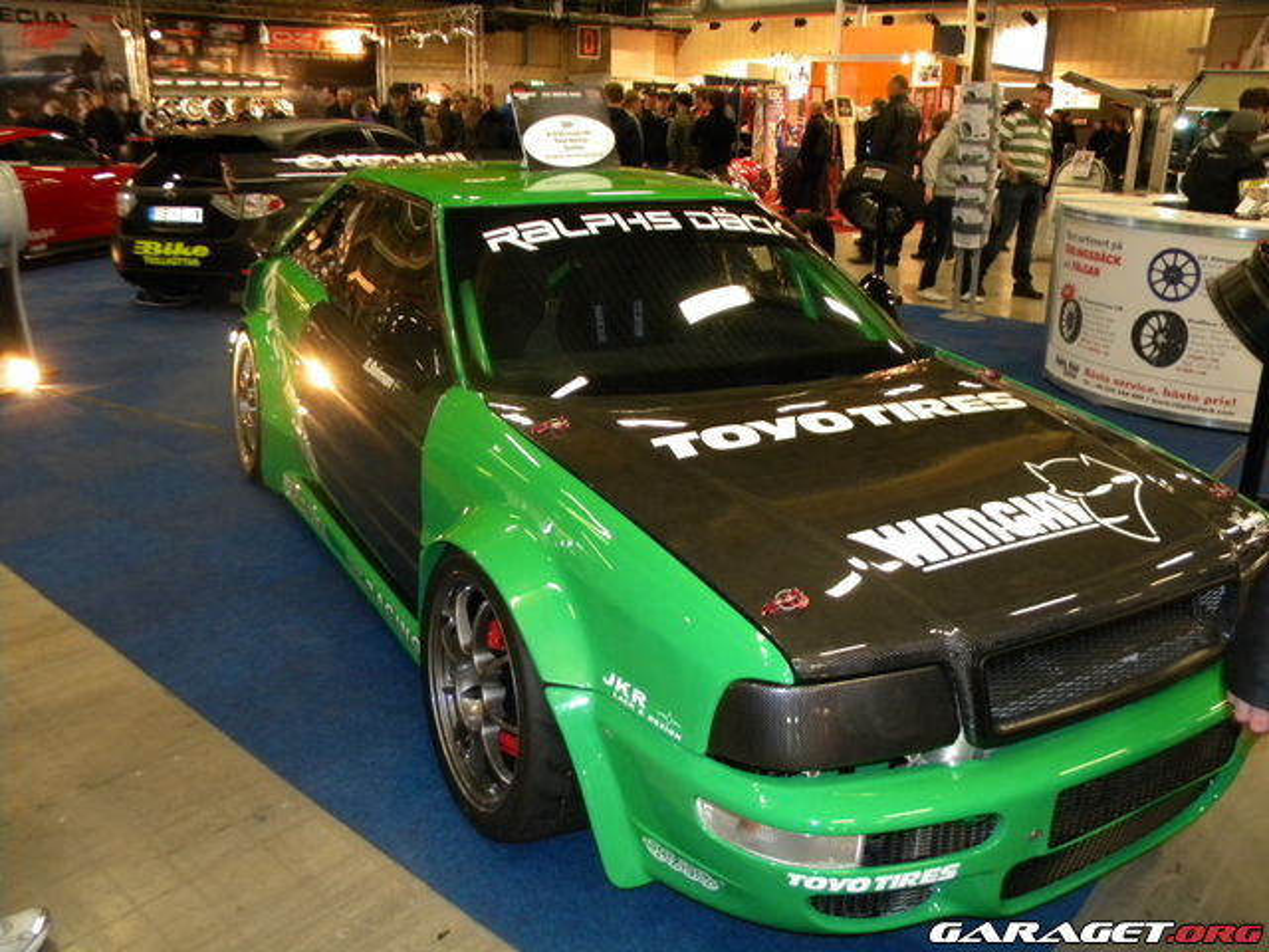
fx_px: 1026
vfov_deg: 49.7
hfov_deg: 63.4
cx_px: 634
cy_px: 476
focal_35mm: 28
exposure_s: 1/26
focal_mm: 5
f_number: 3.5
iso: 400
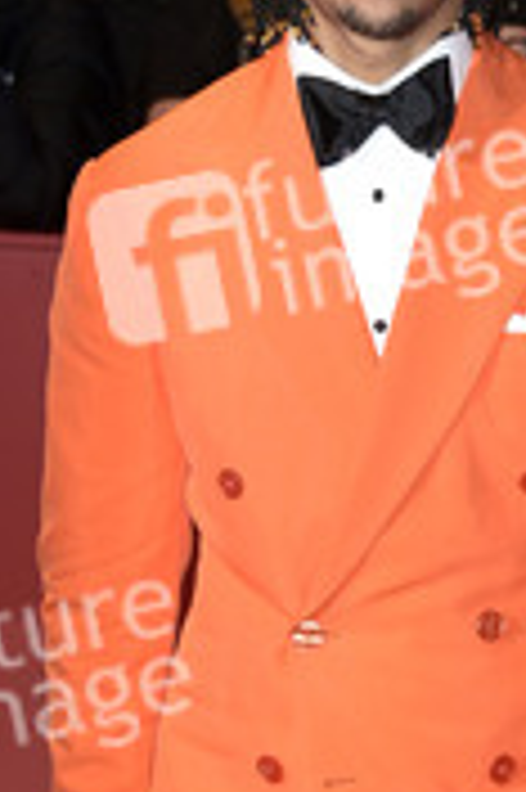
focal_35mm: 141
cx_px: 450
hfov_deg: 9.7
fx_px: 3096
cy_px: 464
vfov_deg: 14.6
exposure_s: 1/250
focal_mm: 62
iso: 800
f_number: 5
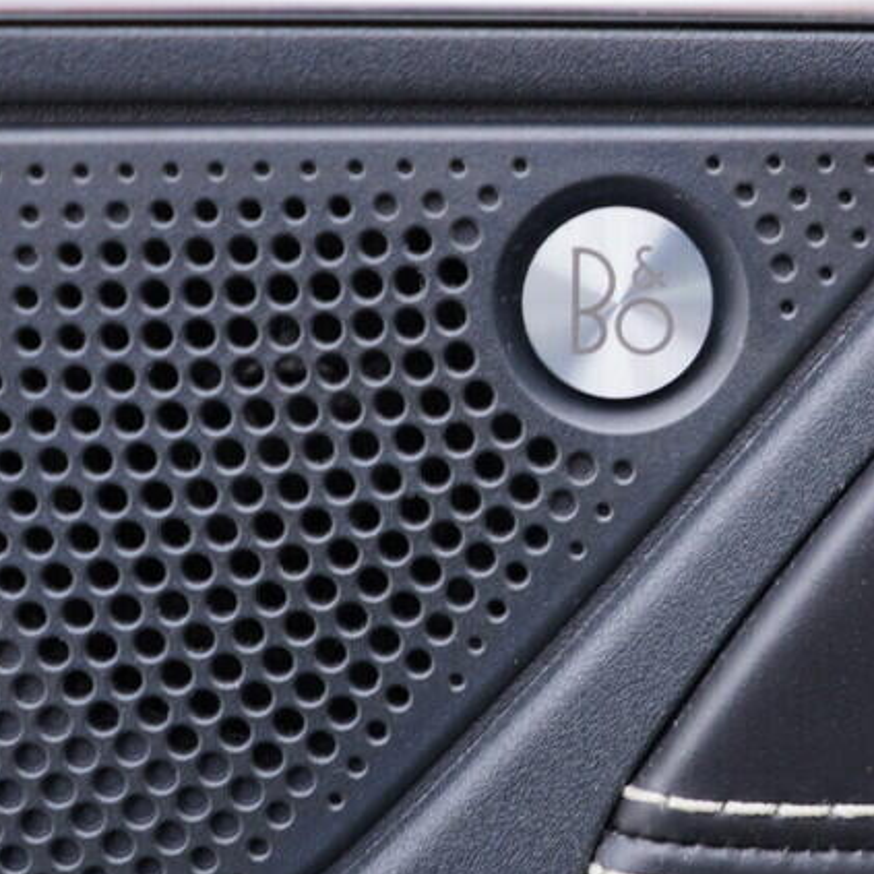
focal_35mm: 74
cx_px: 680
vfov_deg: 23.3
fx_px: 2114
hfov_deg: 23.1
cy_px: 315
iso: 160
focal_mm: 24
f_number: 2.8
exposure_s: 1/40
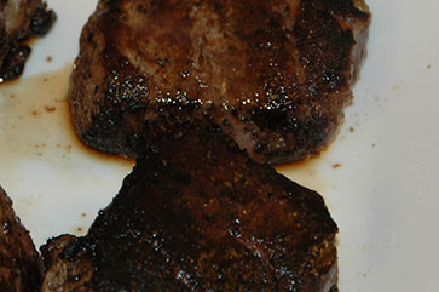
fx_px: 3702
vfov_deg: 4.5
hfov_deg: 6.8
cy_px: 154
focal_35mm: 304
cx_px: 56
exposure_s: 1/30
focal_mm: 105
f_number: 5.6
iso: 400
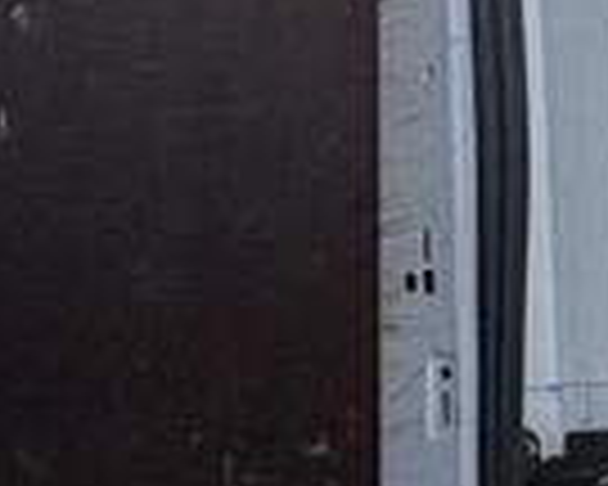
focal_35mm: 91
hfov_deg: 14.5
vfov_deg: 16.8
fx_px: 1637
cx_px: 1428
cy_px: 90
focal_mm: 2.22
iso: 40
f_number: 2.2
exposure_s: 1/1709
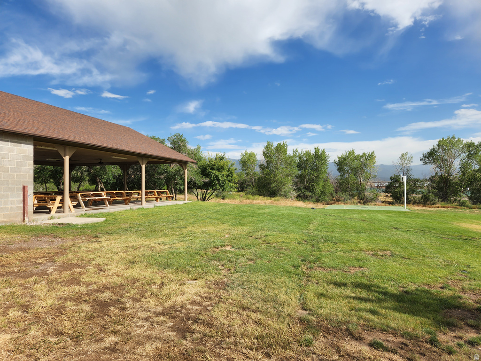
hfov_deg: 73.9
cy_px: 180
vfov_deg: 58.9
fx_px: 320
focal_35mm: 23
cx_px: 240
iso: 20
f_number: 1.8
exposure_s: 1/1554
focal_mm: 5.4
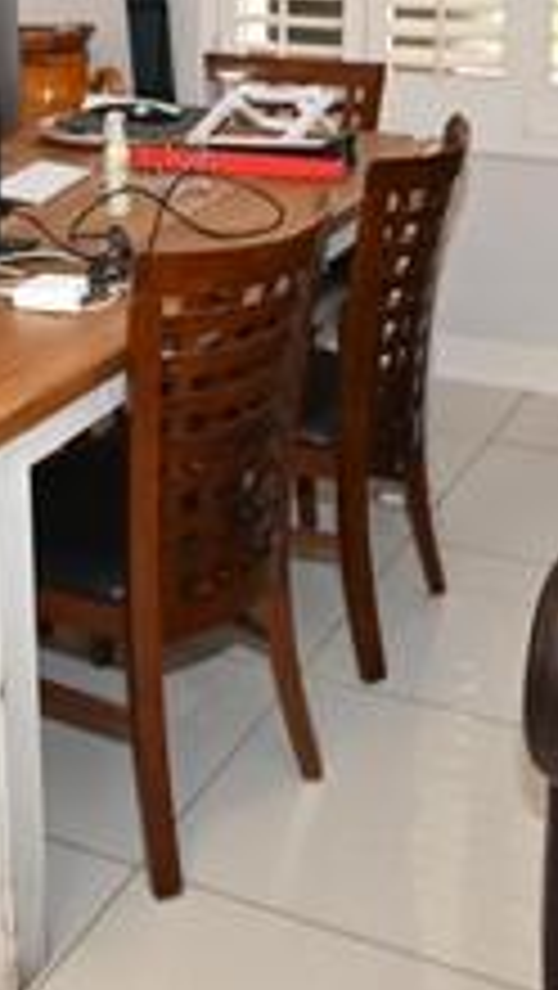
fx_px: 1497
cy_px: 223
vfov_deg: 35.6
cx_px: 162
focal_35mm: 57
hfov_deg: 21.0
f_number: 4
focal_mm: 10
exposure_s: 1/60
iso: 640
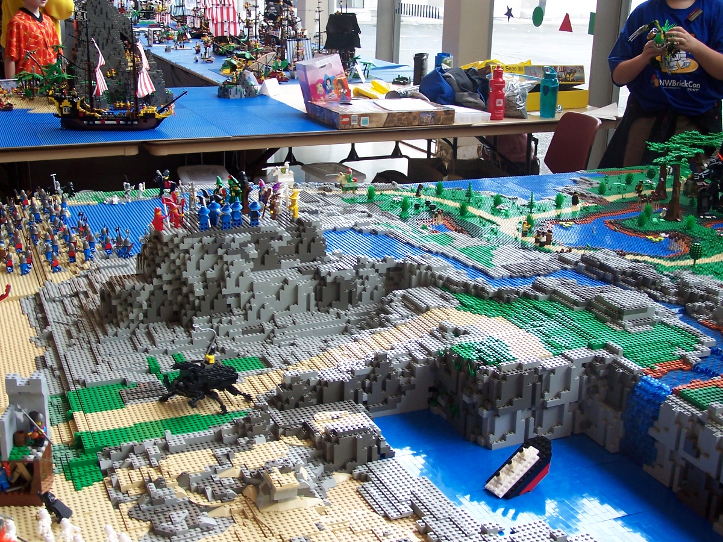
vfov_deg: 28.6
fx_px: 1065
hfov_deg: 37.5
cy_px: 271
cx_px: 362
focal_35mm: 51
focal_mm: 8.5
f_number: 3.2
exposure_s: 1/45
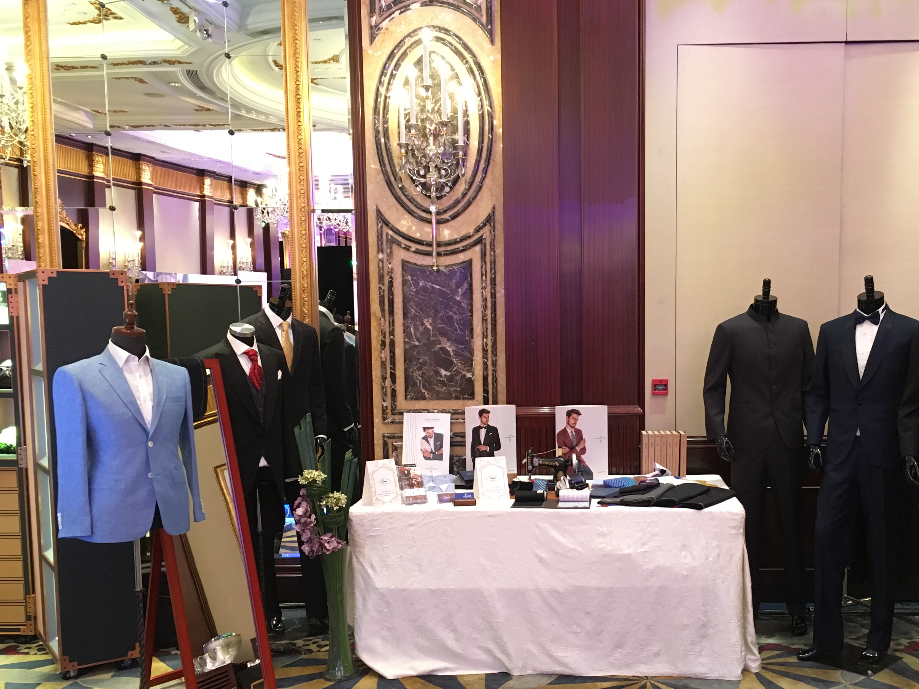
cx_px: 561
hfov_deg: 50.9
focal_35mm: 36
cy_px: 417
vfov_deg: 39.5
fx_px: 956
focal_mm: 4.15
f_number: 2.2
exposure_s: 1/20
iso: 200
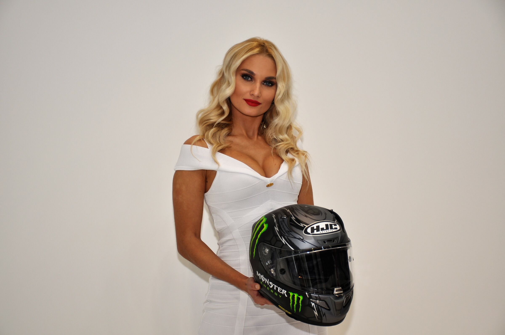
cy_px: 168
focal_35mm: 72
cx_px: 252
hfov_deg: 28.1
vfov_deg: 18.9
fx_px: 1009
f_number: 4.5
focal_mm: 48
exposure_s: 1/160
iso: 200
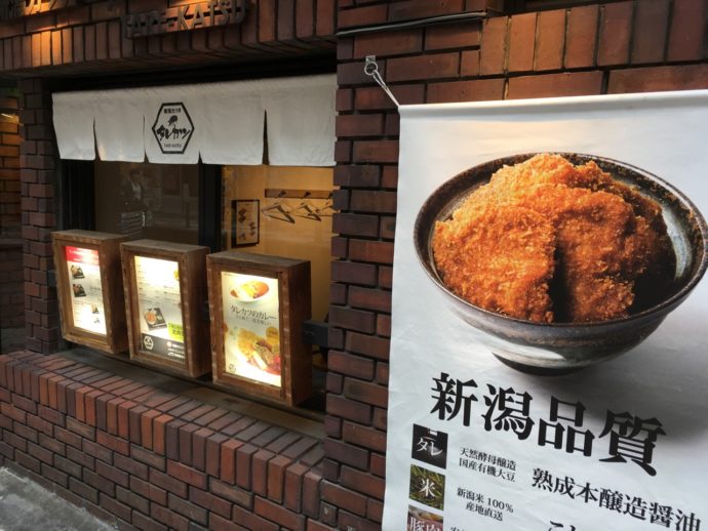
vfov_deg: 48.3
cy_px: 266
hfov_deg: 61.6
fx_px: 593
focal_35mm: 29
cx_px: 354
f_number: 2.2
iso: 32
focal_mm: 4.15
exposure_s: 1/60
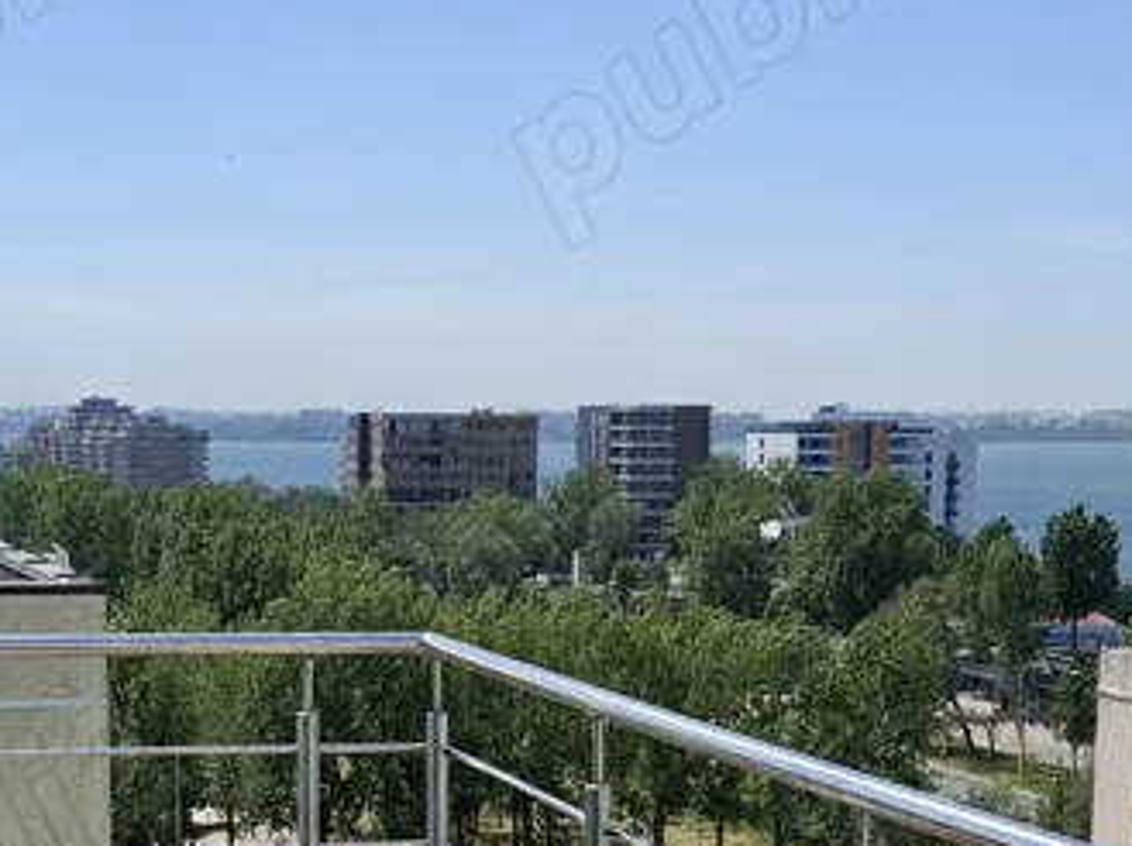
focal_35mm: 70
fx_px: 2287
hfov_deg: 27.8
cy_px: 867
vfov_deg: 20.2
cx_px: 475
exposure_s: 1/1821
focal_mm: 5.54
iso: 50
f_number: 1.8
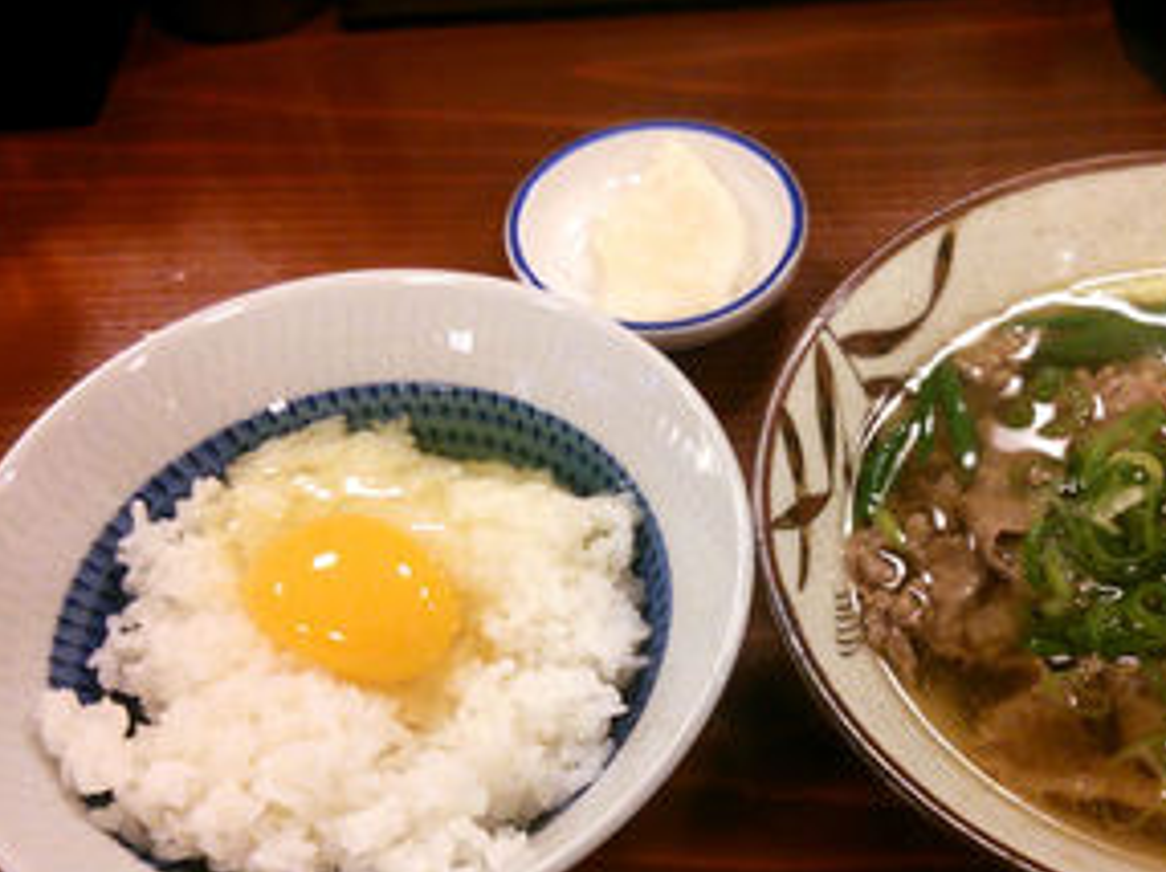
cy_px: 542
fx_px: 1414
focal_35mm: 42
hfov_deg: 44.2
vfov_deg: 34.1
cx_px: 771
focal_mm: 4.06
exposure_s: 1/21
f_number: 1.94
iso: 160
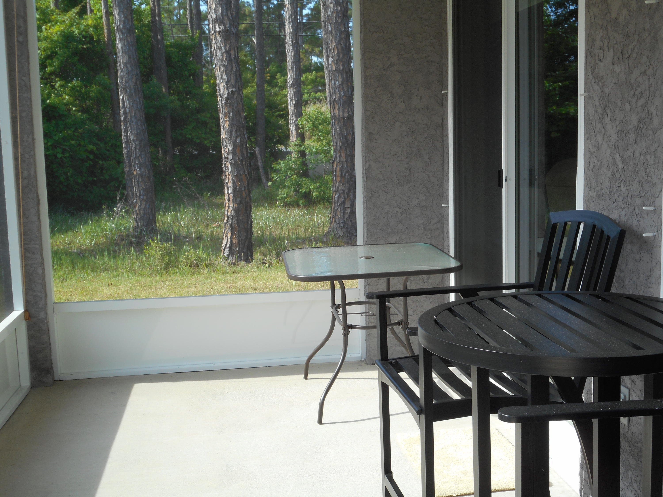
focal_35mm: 51
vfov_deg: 28.6
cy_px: 248
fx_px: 977
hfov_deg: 37.5
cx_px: 332
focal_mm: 9.1
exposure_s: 1/80
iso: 80
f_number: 4.9
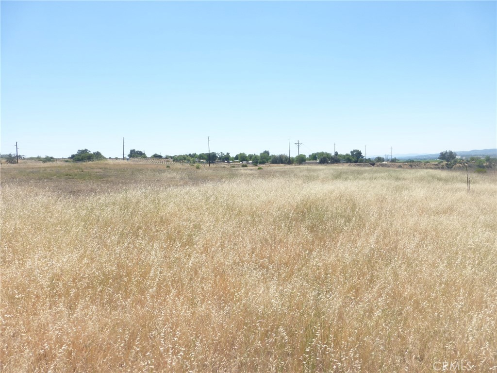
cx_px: 248
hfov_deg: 71.6
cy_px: 186
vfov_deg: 56.8
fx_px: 345
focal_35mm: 24
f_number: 4
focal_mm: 4.3
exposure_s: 1/800
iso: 100
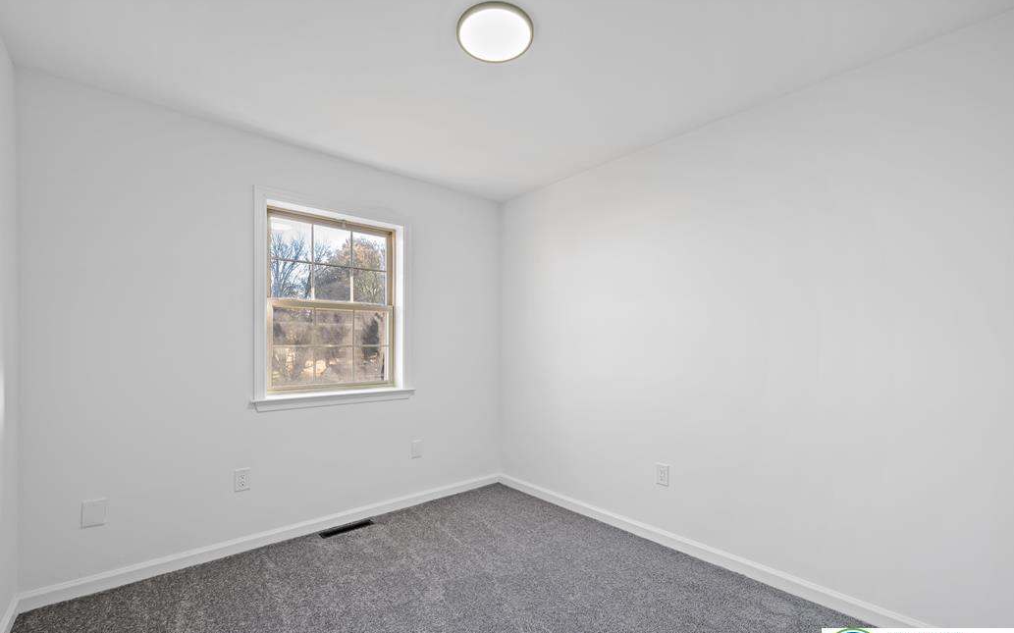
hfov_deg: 101.5
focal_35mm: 15
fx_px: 414
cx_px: 502
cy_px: 343
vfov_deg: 74.6
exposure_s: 1/6
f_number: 9
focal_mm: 14
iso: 250
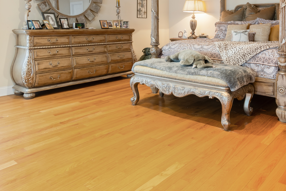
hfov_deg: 55.9
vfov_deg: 37.7
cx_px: 194
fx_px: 262
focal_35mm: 33
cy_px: 25
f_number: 7.1
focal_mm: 11
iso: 400
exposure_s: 1.3
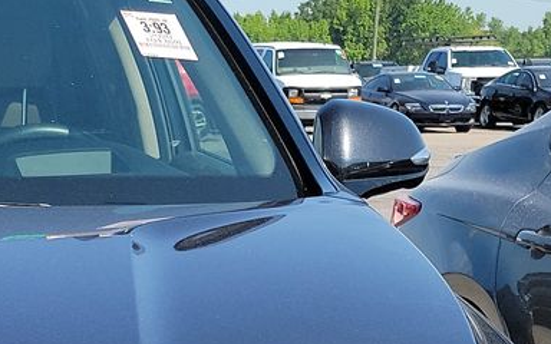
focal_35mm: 106
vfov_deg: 11.6
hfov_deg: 18.3
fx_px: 1592
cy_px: 582
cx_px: -169
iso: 50
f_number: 1.8
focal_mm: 6.7
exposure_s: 1/569
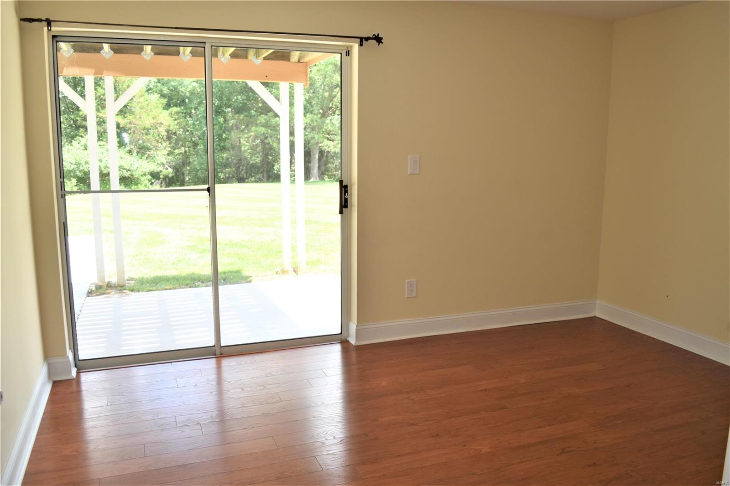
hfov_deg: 61.9
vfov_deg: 43.6
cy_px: 243
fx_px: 608
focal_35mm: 30
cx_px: 365
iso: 200
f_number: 3.8
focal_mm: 20
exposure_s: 1/200
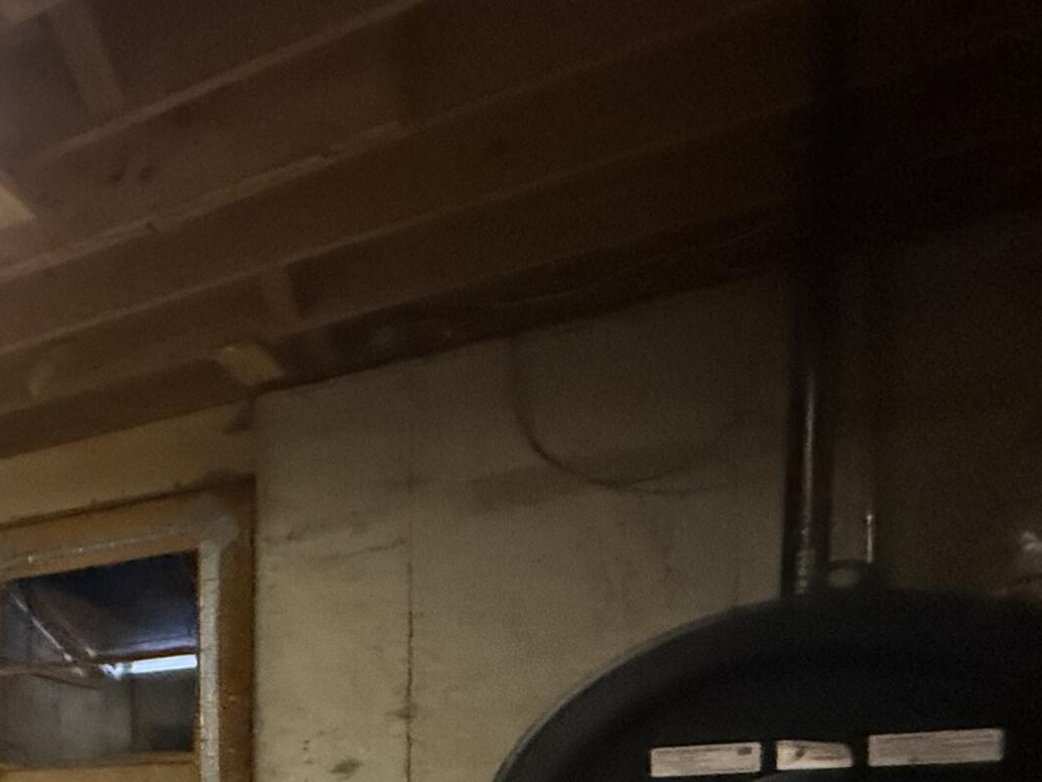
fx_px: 1204
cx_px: -429
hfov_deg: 31.1
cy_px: 891
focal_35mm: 40
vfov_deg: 31.3
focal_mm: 2.22
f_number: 2.2
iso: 1000
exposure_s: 1/60
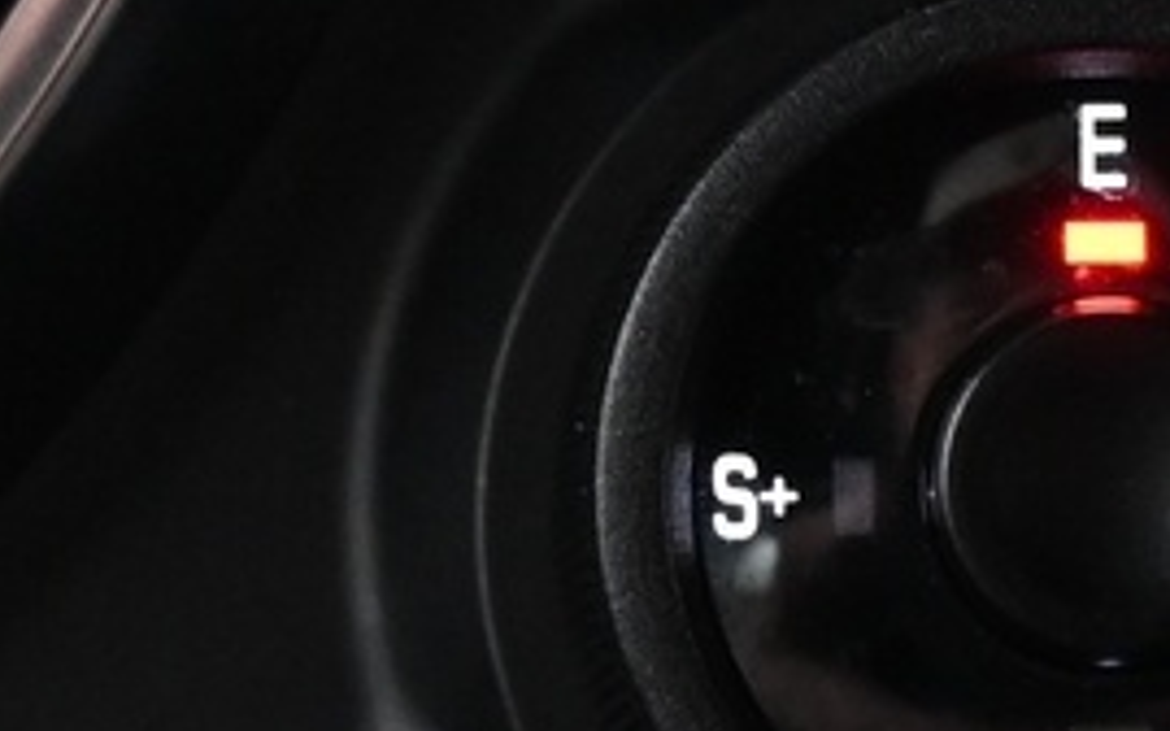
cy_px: 457
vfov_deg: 7.3
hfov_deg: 11.6
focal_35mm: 180
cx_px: 1083
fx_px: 5723
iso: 2200
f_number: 3.8
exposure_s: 1/30
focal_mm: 19.5
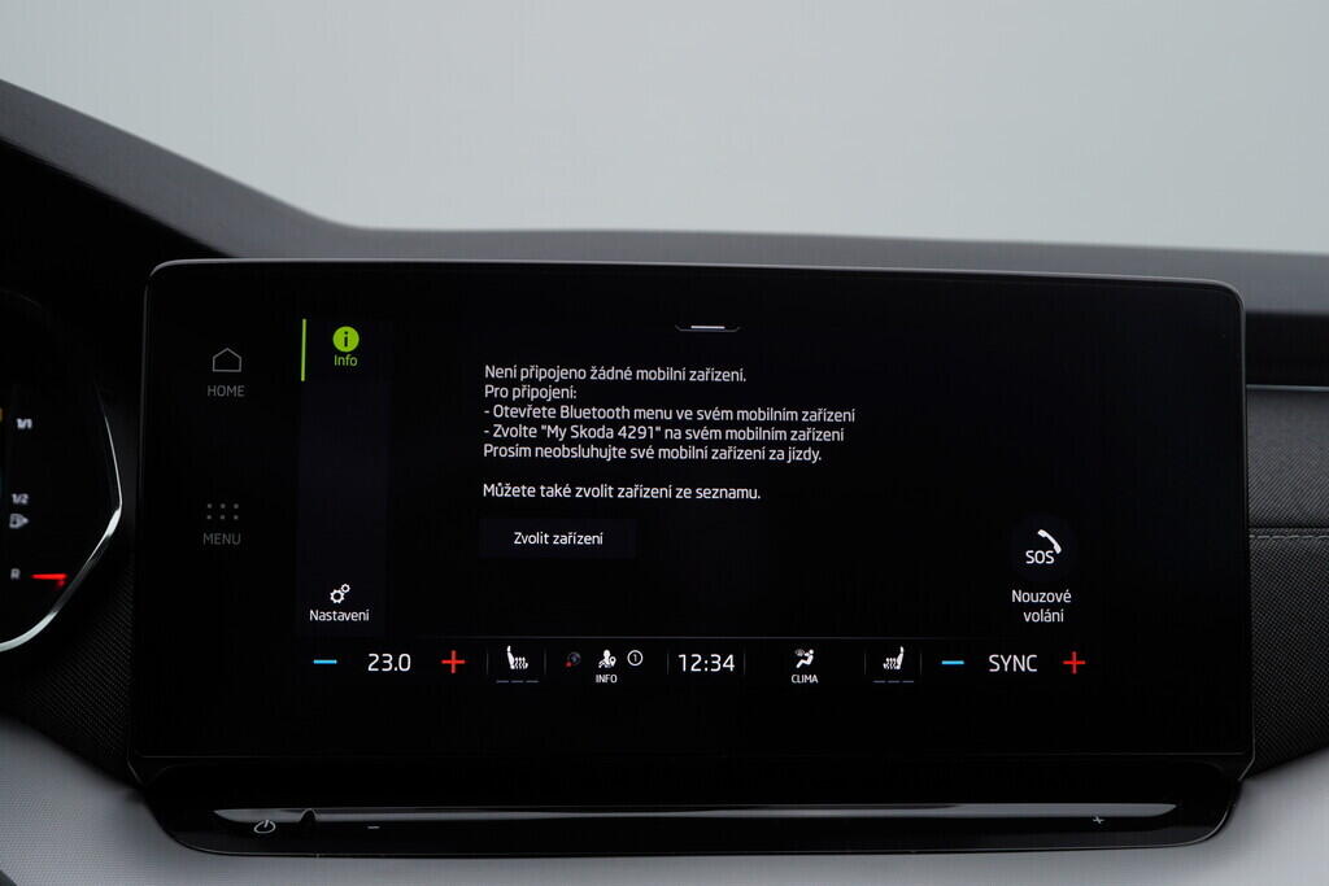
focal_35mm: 36
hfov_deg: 53.1
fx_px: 1329
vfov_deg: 36.9
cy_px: 443
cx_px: 664
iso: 125
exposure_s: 1/100
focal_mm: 24
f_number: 4.5
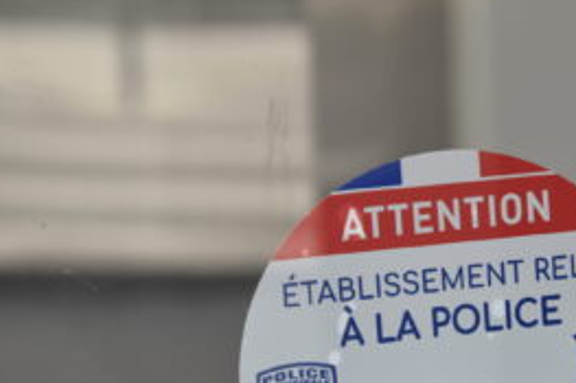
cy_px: 300
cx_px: 451
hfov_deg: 10.7
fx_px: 3070
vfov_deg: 7.1
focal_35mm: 192
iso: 400
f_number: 7.1
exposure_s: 1/200
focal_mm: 70
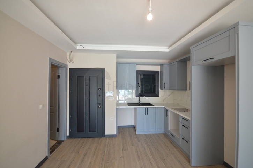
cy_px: 84
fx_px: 116
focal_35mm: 16
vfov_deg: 71.8
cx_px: 126
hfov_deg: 95.1
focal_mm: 11
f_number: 5.6
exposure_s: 1/60
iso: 360
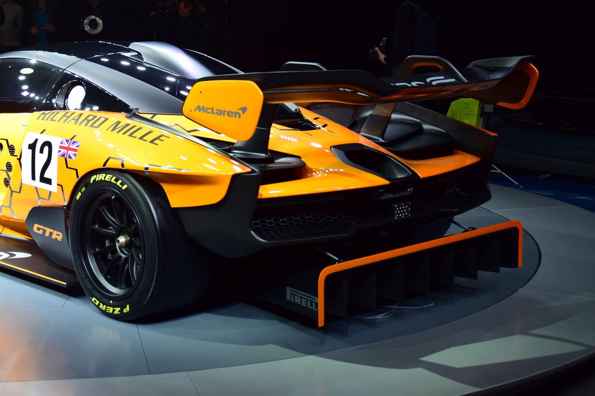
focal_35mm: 63
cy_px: 198
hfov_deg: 31.9
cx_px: 298
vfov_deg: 21.6
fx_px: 1041
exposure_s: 1/160
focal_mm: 42
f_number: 10
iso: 200
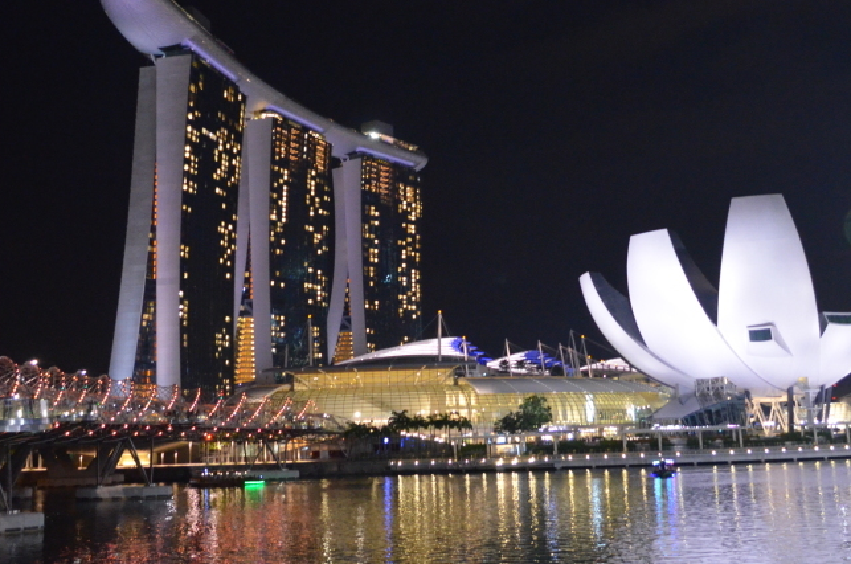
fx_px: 1014
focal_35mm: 43
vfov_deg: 30.9
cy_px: 211
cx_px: 435
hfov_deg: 45.5
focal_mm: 18
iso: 3200
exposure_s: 1/15
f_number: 3.5
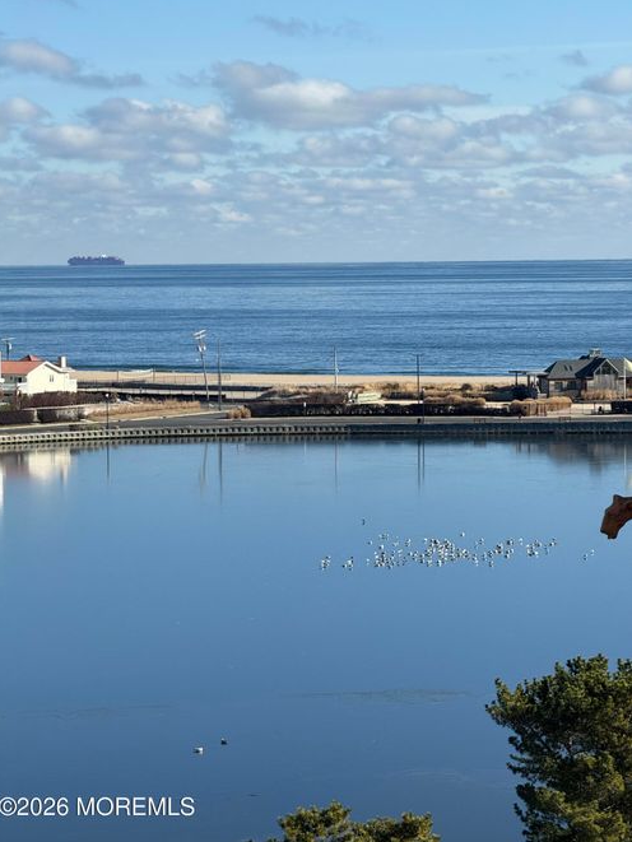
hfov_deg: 12.3
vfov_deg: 16.3
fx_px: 2945
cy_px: 421
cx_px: 315
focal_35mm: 121
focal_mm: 15.66
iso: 50
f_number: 2.8
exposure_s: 1/1248
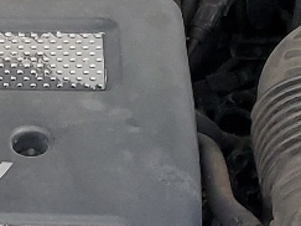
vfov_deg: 8.6
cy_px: 271
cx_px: 41
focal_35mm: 171
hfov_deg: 11.5
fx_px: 1486
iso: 82
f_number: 1.5
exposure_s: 1/120
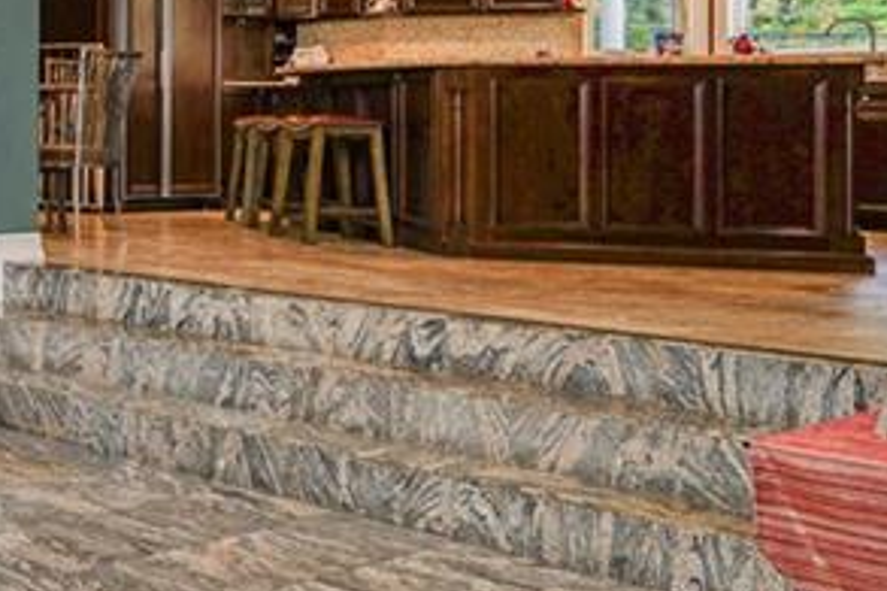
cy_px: 91
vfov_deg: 23.7
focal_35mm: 56
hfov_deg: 23.7
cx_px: -599
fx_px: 1379
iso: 64
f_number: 4
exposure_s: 1/30
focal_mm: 16
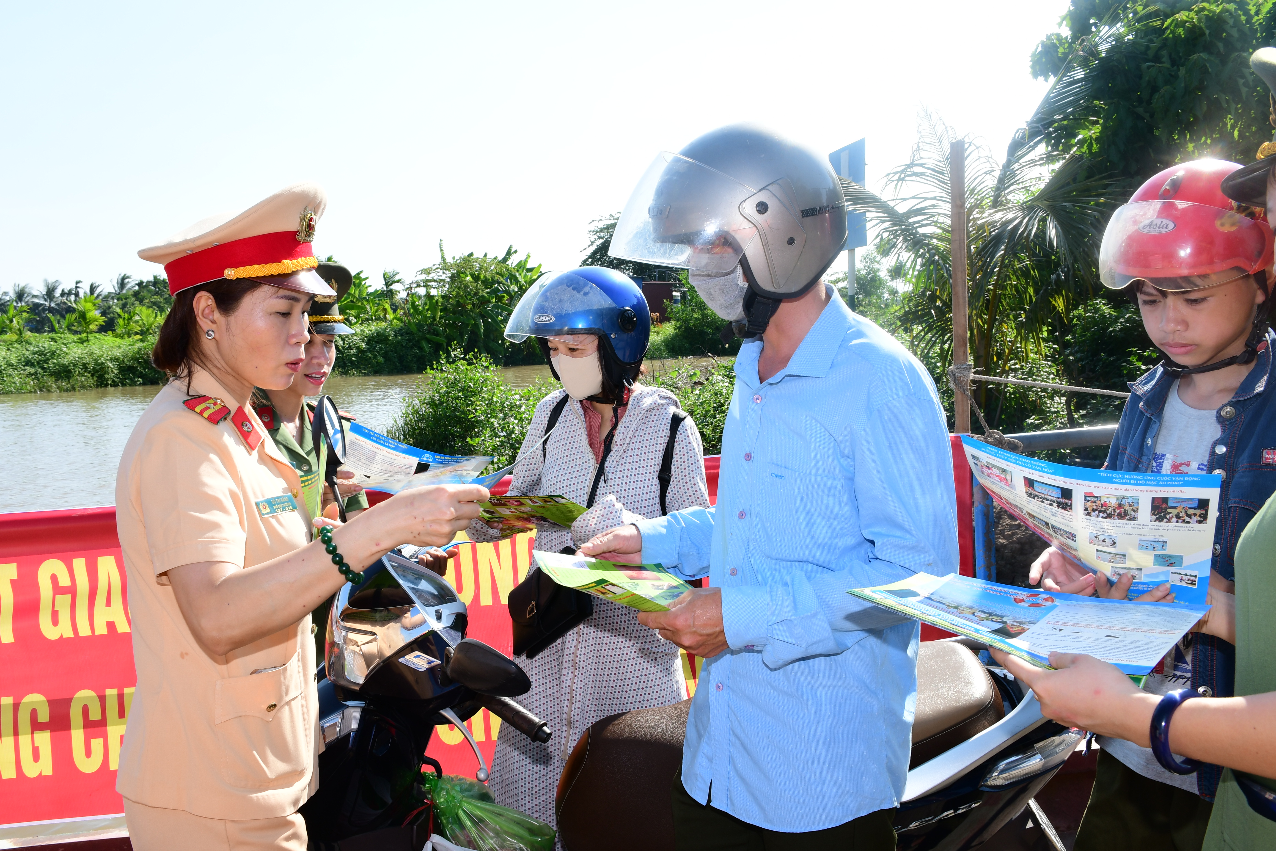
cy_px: 426
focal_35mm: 33
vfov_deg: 40.0
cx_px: 638
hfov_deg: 57.2
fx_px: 1170
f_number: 11
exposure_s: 1/200
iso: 250
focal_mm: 22
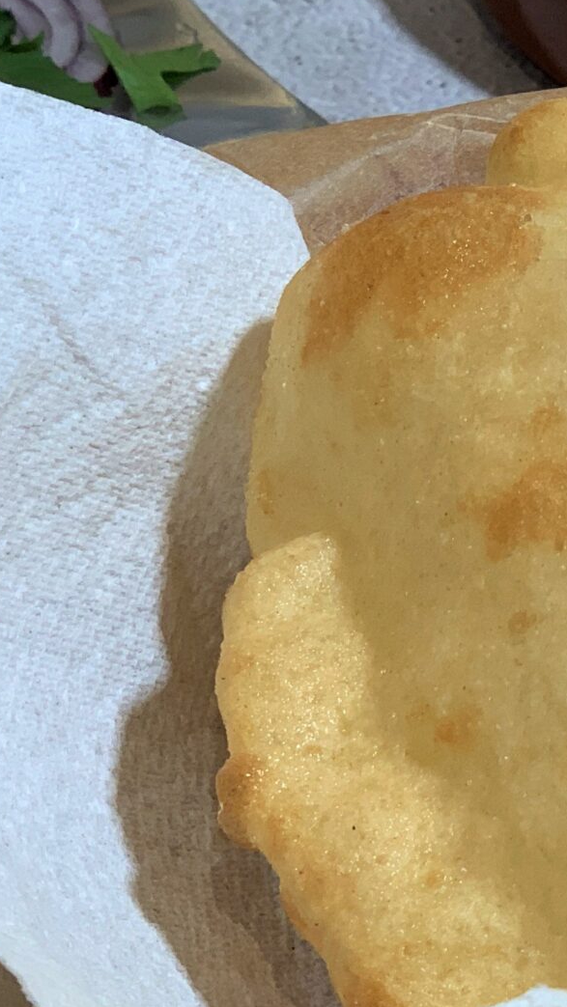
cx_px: 481
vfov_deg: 15.4
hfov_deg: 8.7
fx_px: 3714
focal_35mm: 139
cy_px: 530
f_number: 2.4
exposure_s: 1/100
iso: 64
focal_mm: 6
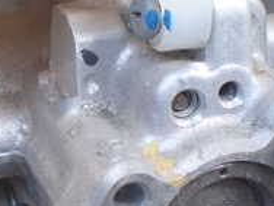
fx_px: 760
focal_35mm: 96
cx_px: 31
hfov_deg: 20.1
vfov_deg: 15.4
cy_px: 95
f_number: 2.3
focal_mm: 5.4
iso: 200
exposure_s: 1/125
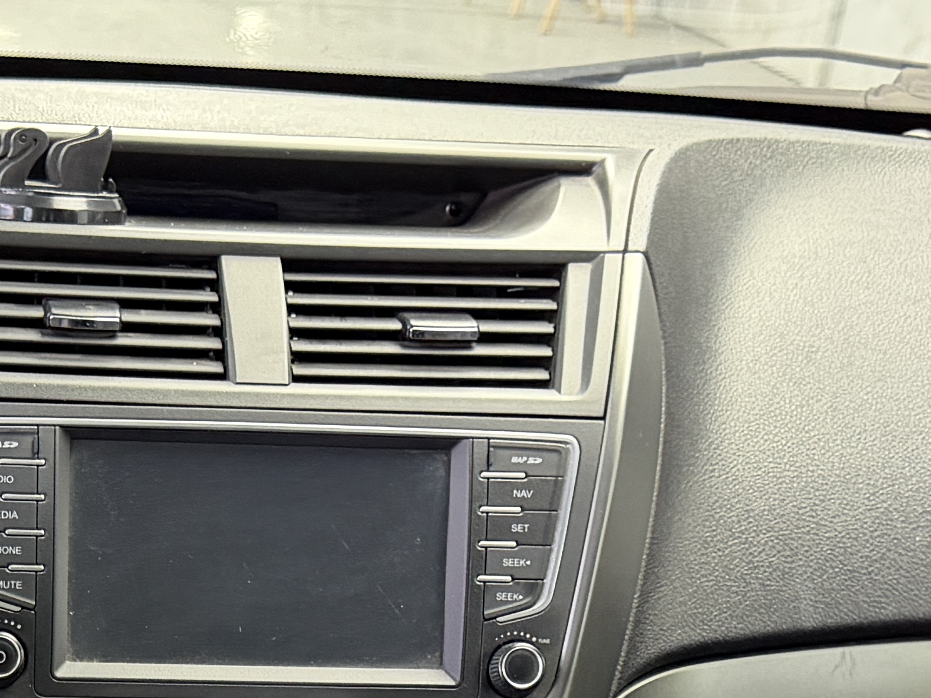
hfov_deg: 22.0
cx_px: 84
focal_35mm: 87
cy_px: 921
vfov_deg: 16.0
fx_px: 2340
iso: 400
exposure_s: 1/50
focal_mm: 6.76
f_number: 1.78
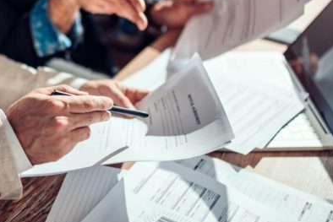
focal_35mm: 67
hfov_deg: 29.8
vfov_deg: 20.0
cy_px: 28
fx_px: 620
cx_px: 101
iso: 100
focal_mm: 35
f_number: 1.4
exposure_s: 1/500
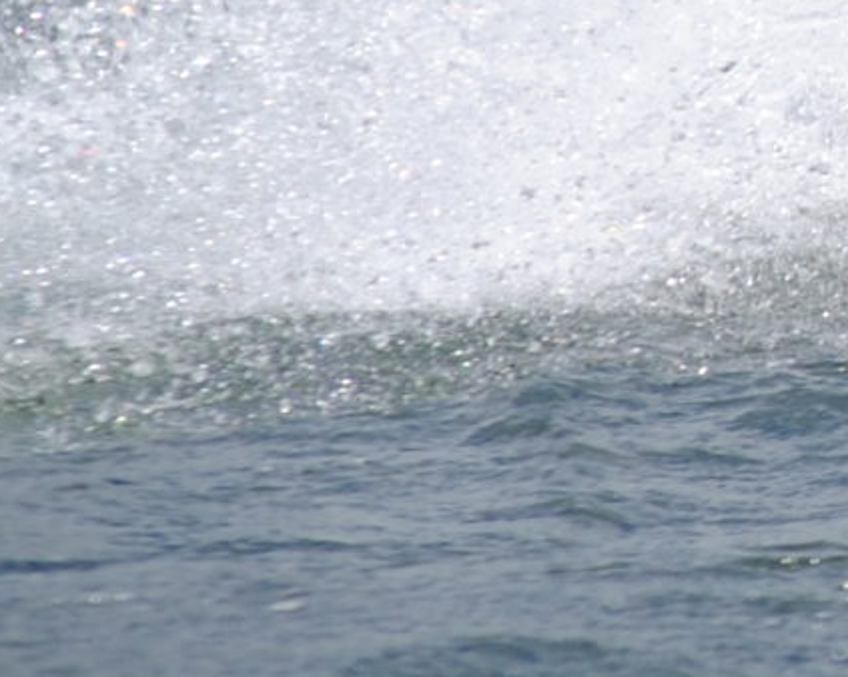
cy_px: -391
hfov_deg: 1.8
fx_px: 26763
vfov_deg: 1.4
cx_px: 1961
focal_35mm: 1067
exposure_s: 1/1000
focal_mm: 125
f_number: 4.8
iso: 140
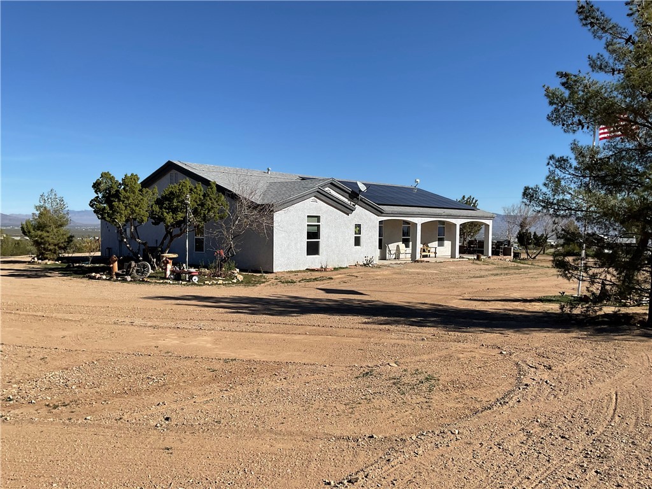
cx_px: 326
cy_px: 244
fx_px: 546
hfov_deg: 61.7
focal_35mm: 29
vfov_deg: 48.2
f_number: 1.8
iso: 16
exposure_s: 1/2667
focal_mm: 3
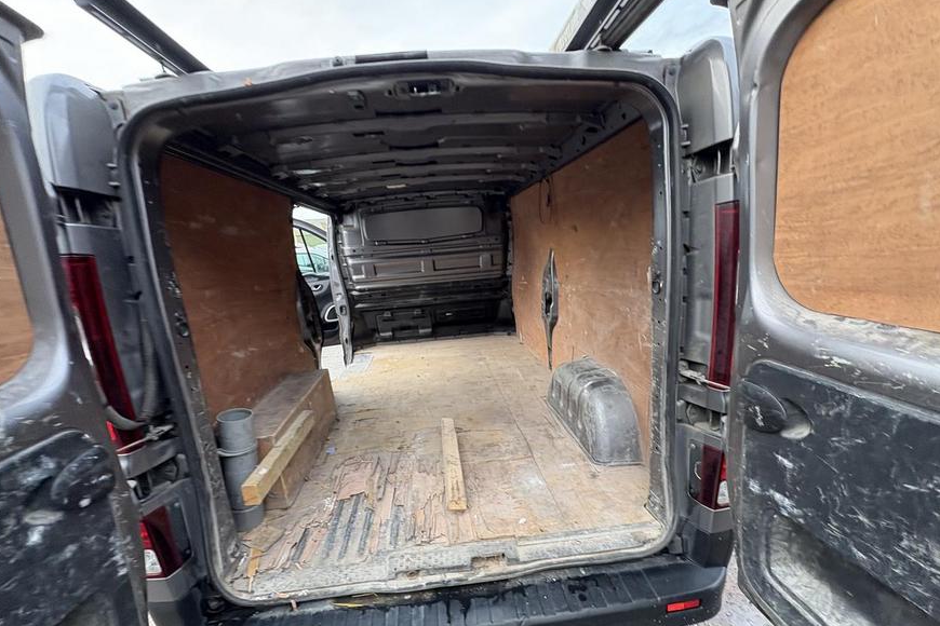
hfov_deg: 100.4
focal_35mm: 15
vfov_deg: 77.0
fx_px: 392
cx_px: 459
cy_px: 351
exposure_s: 1/99
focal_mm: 2.22
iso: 125
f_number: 2.2
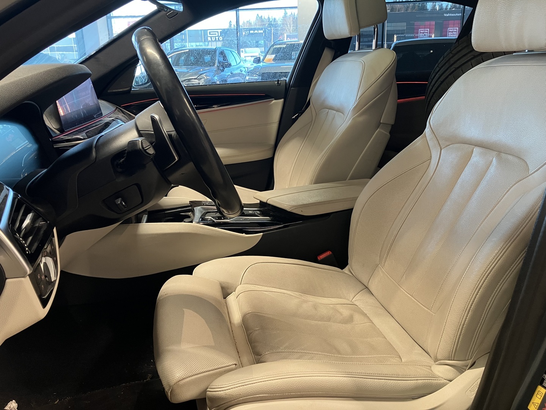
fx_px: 442
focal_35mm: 28
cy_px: 205
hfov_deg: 63.4
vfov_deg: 49.7
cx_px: 273
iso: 250
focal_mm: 3.99
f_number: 1.8
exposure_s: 1/49
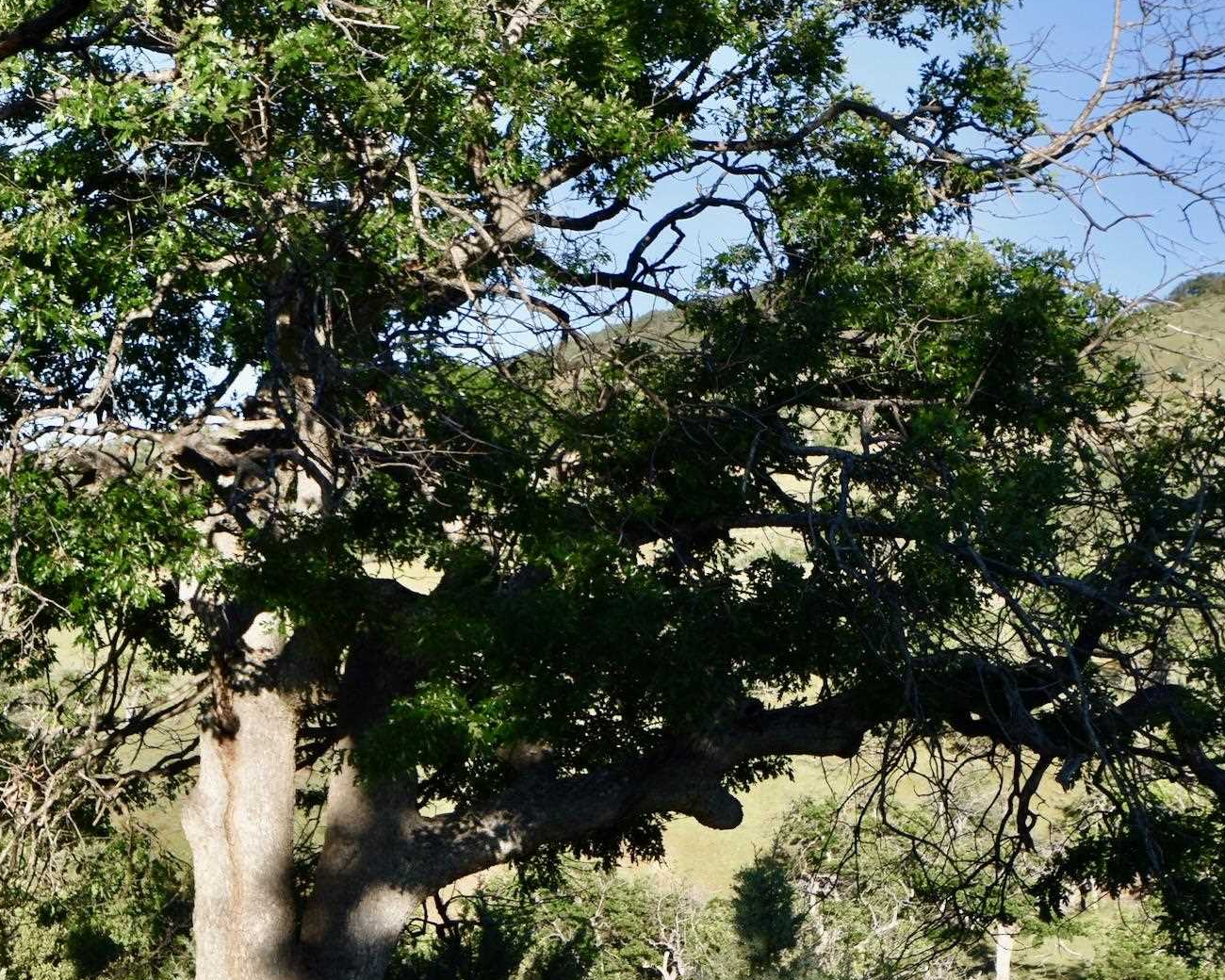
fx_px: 2357
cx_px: 326
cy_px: 359
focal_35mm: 65
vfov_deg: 23.4
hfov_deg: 28.8
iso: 200
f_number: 8
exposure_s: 1/250
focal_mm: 24
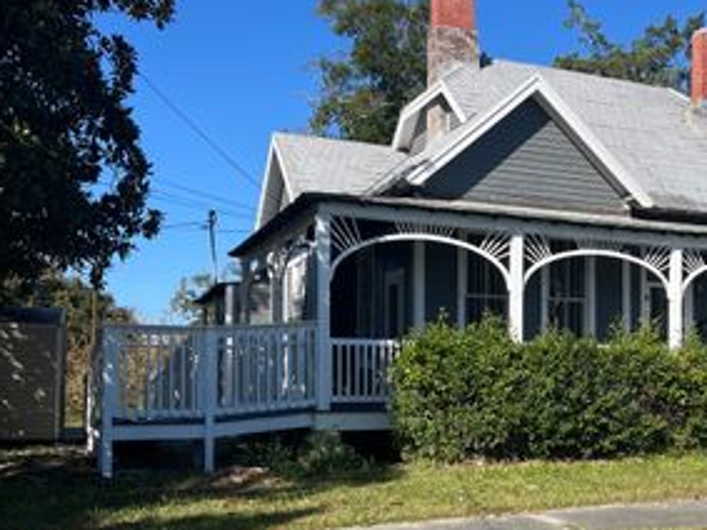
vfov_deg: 31.3
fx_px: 939
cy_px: 336
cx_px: 572
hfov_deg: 39.5
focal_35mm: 46
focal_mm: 5.1
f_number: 1.6
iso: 50
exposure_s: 1/3311
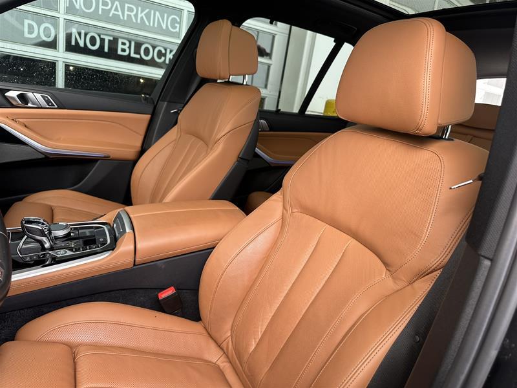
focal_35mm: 24
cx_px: 258
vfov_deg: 56.8
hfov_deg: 71.6
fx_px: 358
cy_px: 194
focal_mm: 6.86
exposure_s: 1/121
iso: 80
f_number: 1.78
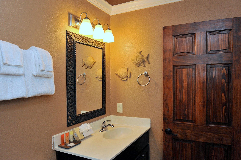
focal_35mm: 24
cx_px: 120
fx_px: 161
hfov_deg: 73.8
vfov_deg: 53.1
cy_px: 80
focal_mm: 24
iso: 1600
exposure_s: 1/160
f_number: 8
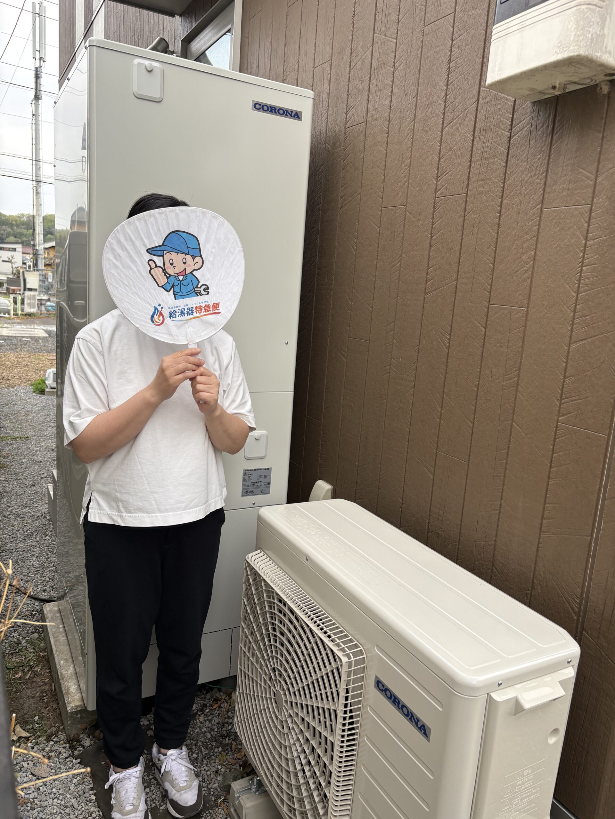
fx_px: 616
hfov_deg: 53.1
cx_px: 308
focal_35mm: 26
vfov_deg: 67.3
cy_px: 410
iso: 50
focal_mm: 5.96
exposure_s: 1/465
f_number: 1.6
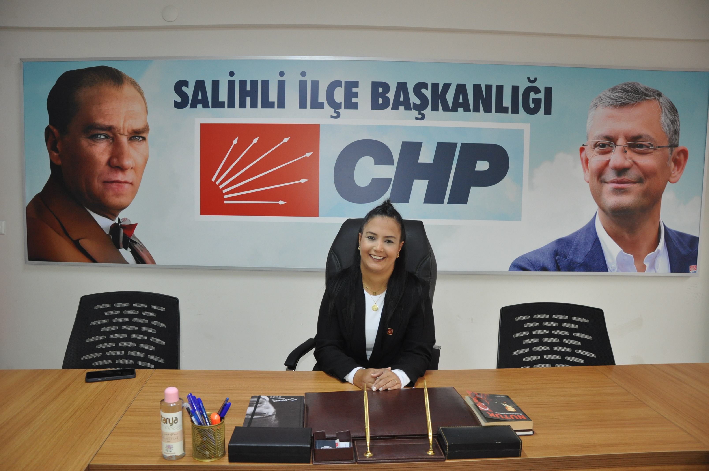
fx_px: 531
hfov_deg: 67.4
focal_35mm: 27
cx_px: 354
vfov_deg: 47.8
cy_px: 236
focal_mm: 18
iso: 800
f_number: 3.5
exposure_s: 1/60
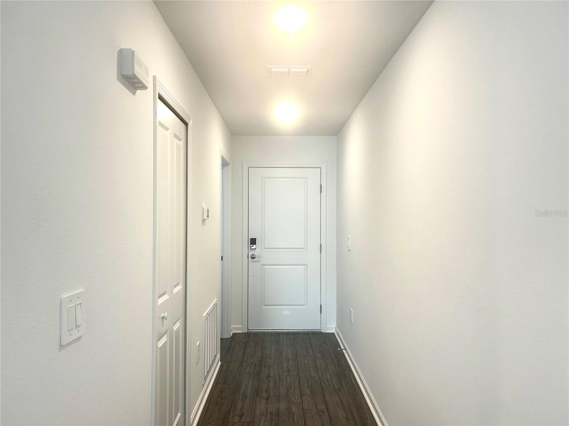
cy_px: 213
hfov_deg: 67.3
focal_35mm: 26
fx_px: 427
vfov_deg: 53.1
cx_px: 284
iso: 64
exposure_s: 1/120
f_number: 1.5
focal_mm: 5.7
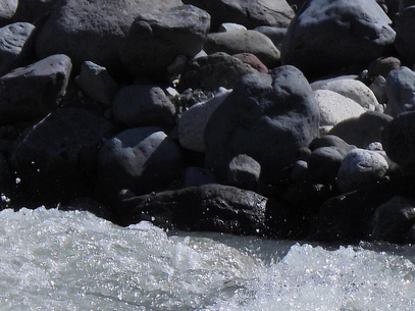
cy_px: 455
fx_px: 41481
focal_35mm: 3461
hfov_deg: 0.6
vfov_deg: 0.4
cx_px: 516
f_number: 5.6
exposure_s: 1/1250
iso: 100
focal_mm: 196
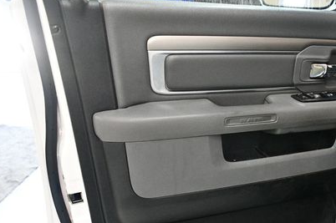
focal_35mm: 43
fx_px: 401
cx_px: 243
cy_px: 134
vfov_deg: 31.0
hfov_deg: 44.3
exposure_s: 1/125
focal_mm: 18
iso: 3200
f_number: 3.5
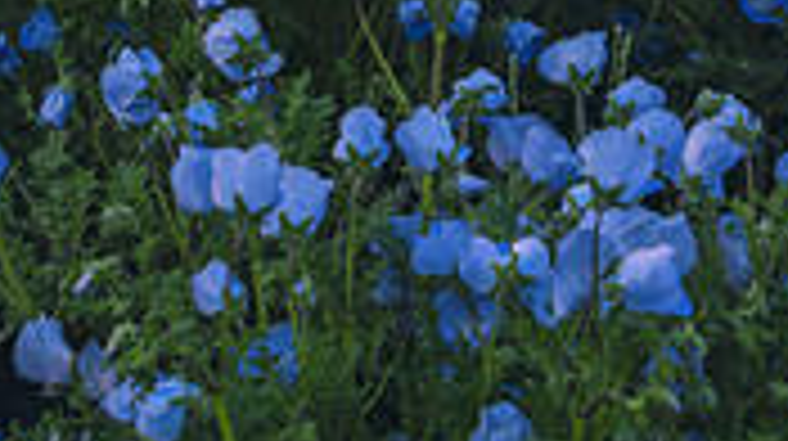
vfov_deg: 8.4
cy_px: -788
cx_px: 351
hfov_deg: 17.0
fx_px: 2630
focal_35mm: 126
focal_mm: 35
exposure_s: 1/6
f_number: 13
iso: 100
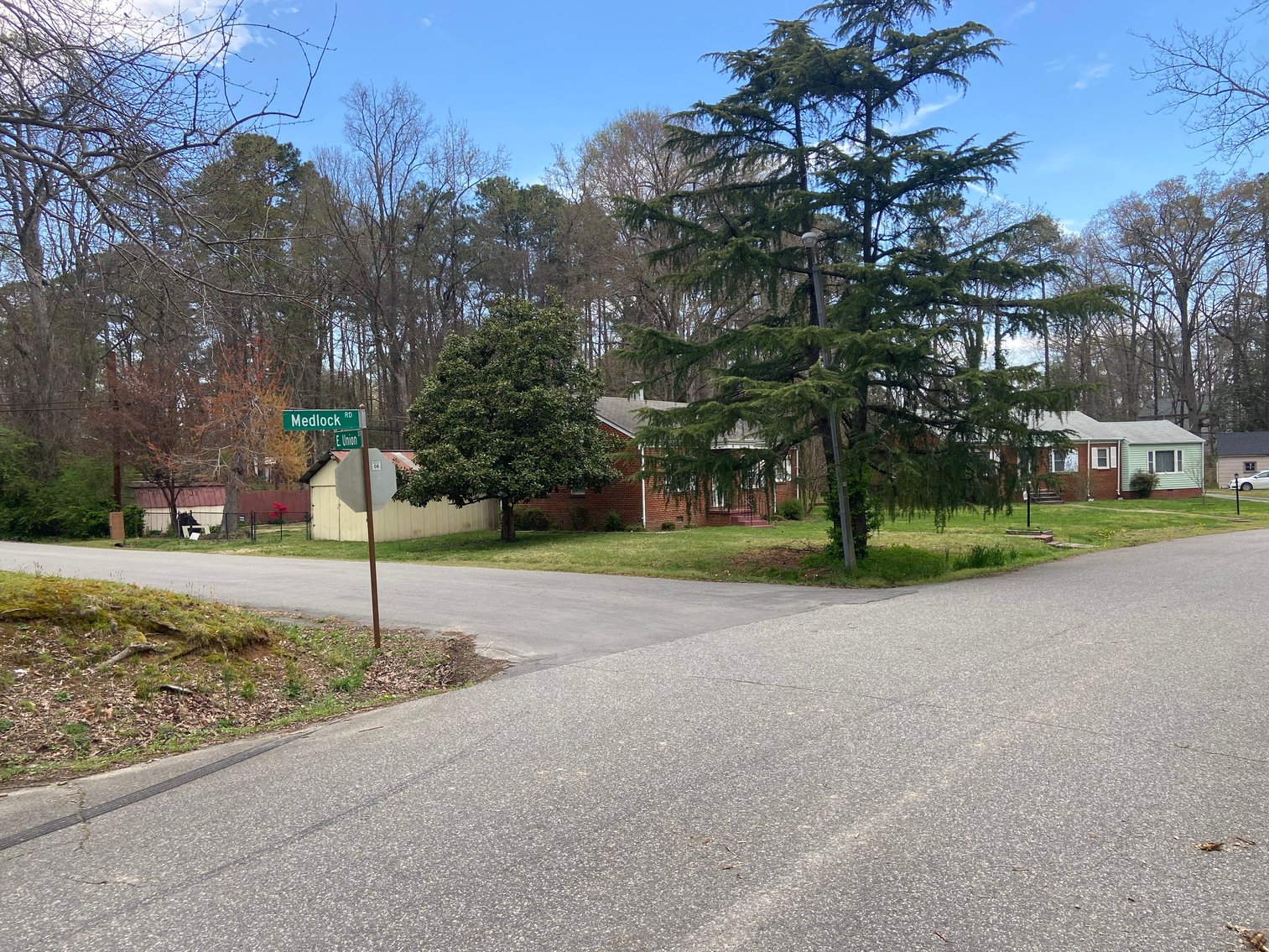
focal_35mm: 26
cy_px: 476
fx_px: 953
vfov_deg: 53.1
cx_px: 634
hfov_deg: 67.3
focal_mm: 4.25
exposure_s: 1/481
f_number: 1.8
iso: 32
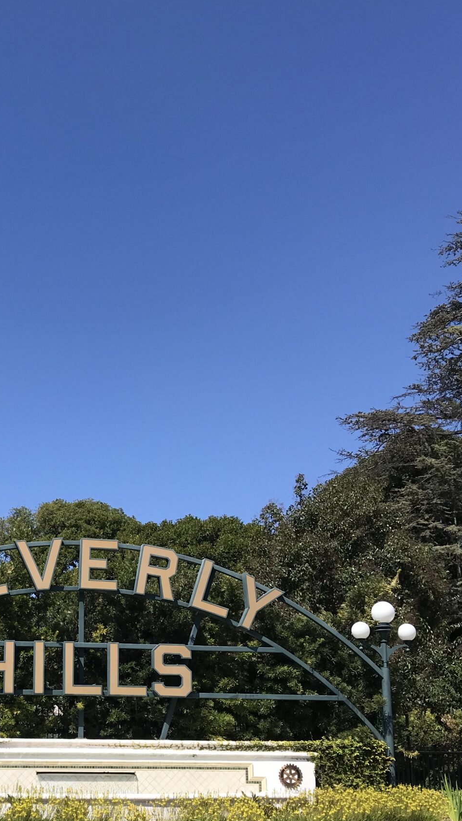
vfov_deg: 43.9
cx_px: 64
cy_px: 556
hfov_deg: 25.3
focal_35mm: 46
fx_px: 1002
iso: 20
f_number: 1.8
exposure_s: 1/2519
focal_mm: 3.99
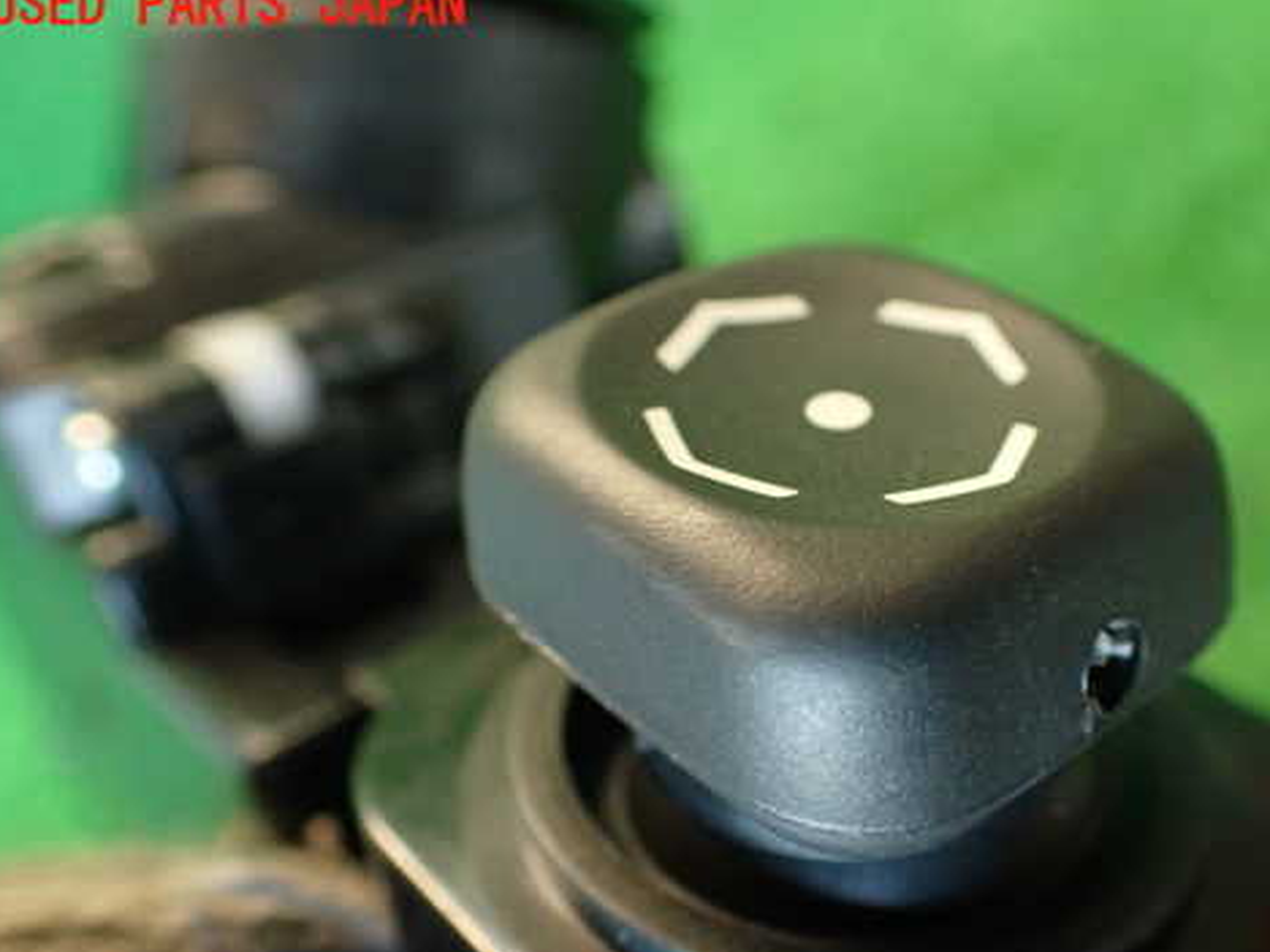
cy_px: 583
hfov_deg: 45.4
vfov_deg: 35.0
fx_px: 1504
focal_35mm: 41
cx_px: 787
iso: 400
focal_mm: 5.79
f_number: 2.4
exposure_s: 1/30
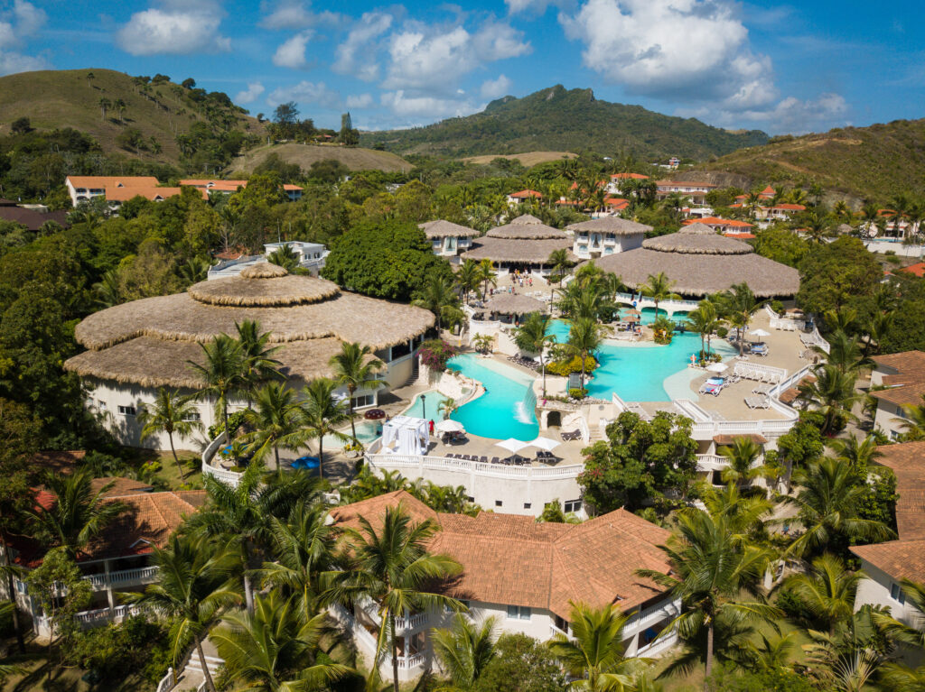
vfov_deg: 53.0
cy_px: 346
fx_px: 694
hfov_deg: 67.3
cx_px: 462
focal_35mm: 26
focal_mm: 4.7
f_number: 2.2
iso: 100
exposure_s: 1/60
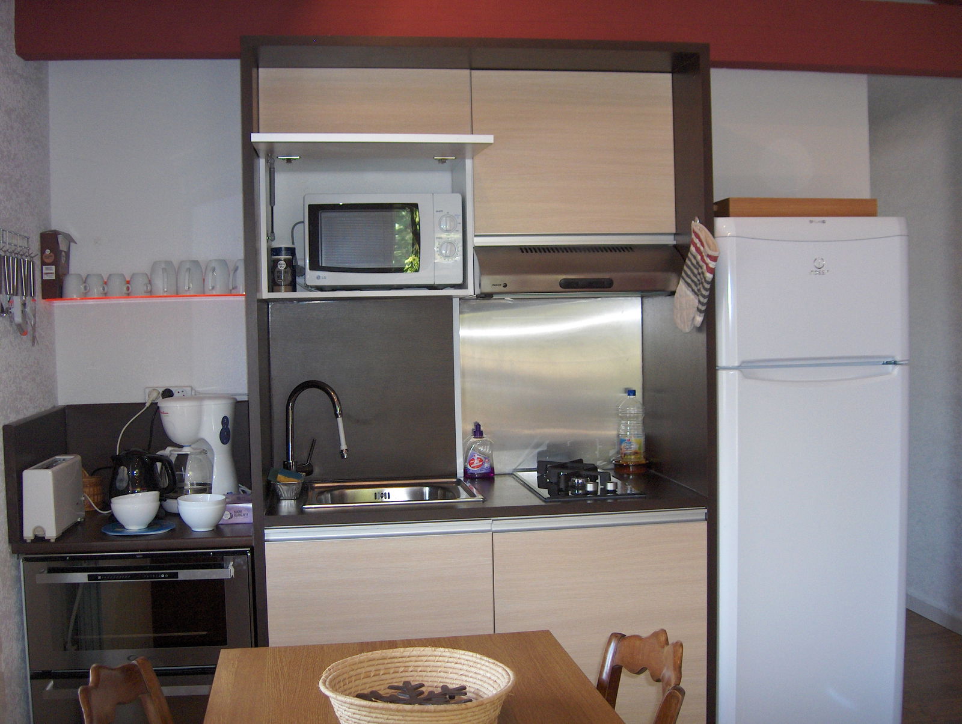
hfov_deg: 47.8
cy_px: 362
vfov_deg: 36.9
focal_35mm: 39
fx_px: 1085
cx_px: 481
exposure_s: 1/60
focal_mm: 8
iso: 100
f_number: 2.8
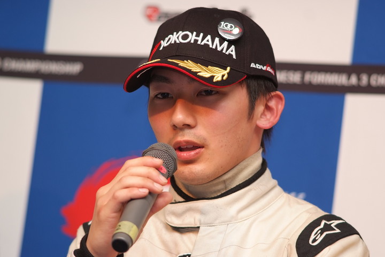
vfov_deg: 5.1
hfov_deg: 7.6
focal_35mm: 270
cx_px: 192
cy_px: 128
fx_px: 2887
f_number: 2.8
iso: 400
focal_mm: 180
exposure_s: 1/250
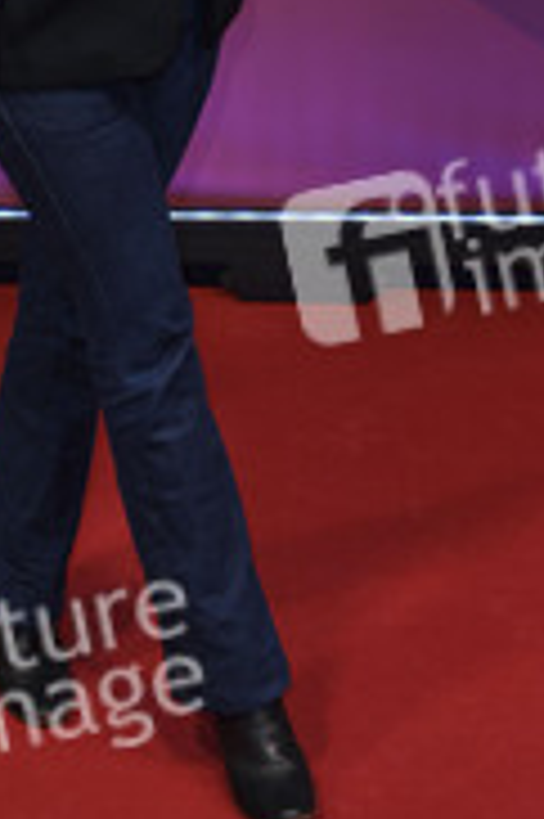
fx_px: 2748
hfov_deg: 11.3
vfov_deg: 16.6
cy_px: 14
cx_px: 103
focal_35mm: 121
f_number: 5
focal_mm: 55
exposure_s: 1/200
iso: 800
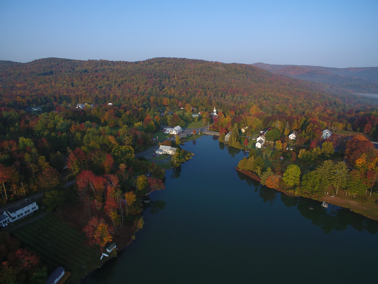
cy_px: 142
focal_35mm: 20
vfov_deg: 66.0
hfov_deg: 81.7
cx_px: 189
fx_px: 218
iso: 100
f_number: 2.8
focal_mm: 3.61
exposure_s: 1/400
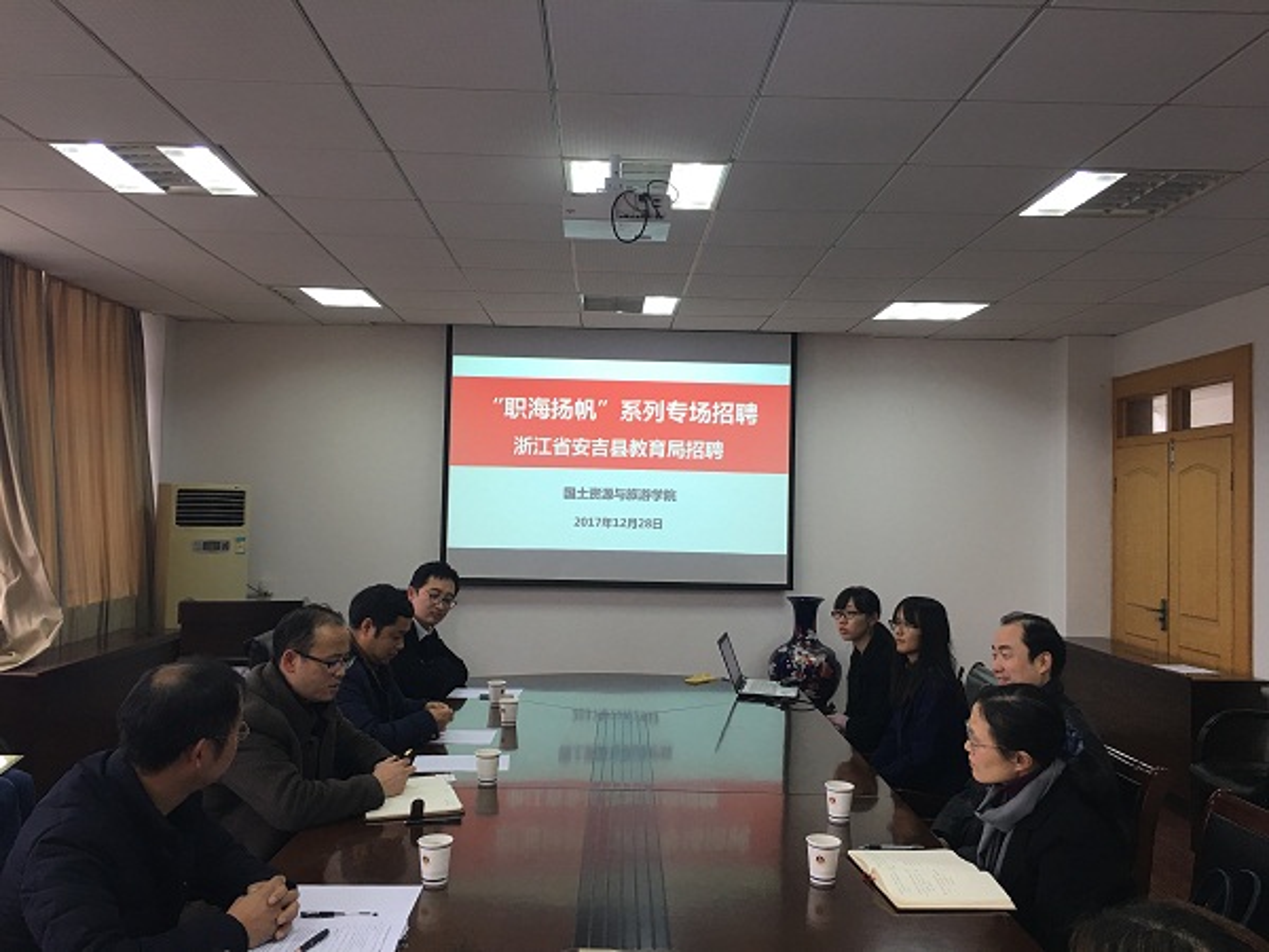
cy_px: 476
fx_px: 1063
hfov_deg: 61.7
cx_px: 634
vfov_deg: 48.2
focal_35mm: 29
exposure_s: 1/17
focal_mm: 4.15
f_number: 2.2
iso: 40
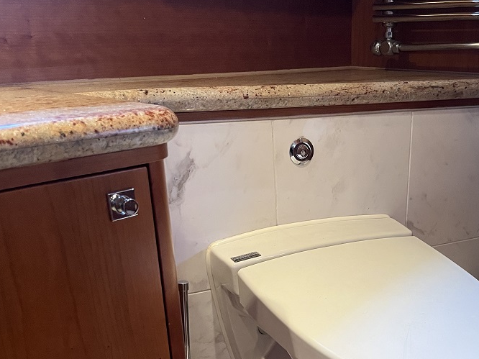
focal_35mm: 40
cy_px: 266
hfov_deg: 45.5
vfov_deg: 35.2
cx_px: 346
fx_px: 553
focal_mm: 5.1
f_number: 1.6
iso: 400
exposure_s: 1/58
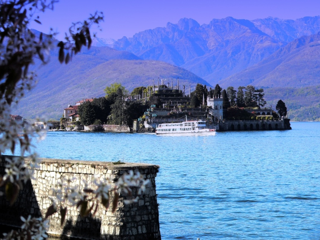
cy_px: 120
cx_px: 160
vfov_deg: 13.8
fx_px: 989
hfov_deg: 18.4
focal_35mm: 107
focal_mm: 17.8
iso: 200
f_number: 2.8
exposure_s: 1/1000
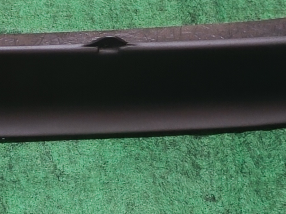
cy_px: 58
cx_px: -26
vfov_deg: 13.4
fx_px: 909
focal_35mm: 110
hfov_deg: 17.3
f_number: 1.65
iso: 2992
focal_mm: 6.14
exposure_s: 1/17.1
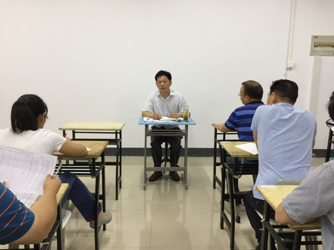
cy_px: 125
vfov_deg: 48.2
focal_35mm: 29
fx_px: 280
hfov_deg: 61.7
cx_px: 167
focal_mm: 4.15
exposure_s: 1/33
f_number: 2.2
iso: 100
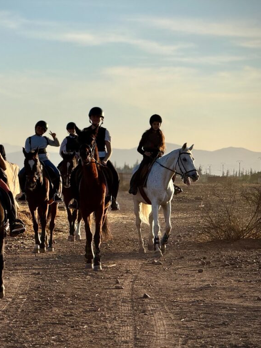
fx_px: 1619
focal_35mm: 161
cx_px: 78
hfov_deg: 9.2
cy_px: 175
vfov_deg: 12.3
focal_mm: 15.66
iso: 50
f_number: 2.8
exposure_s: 1/2525
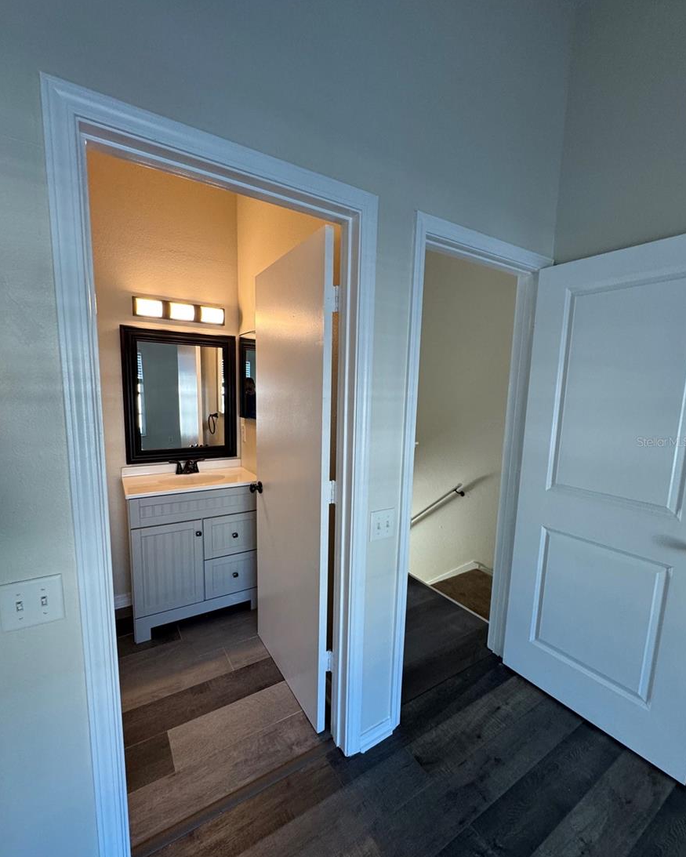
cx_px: 339
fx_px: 381
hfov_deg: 84.1
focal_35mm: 15
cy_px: 441
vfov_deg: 96.8
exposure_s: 1/120
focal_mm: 2.22
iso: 200
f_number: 2.2
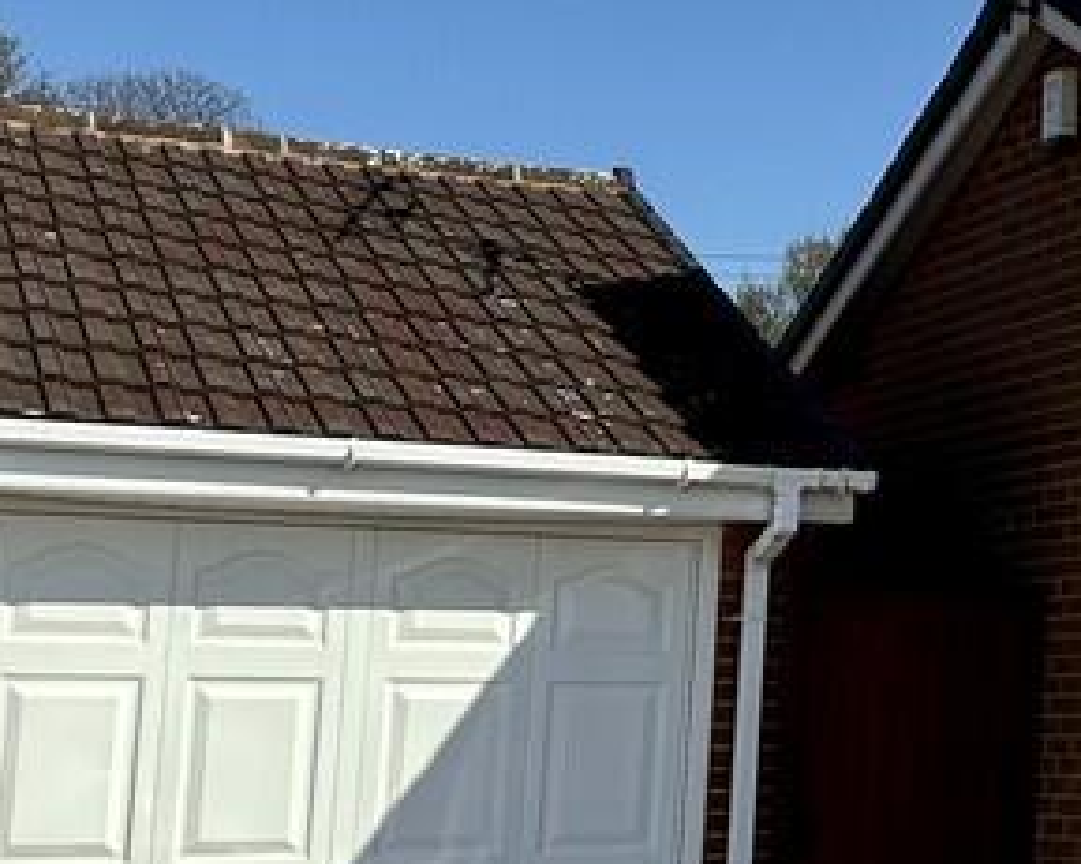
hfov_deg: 19.1
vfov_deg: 18.5
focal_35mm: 83
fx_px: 2655
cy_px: 382
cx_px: 1780
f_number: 1.78
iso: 80
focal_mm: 6.86
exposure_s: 1/4762
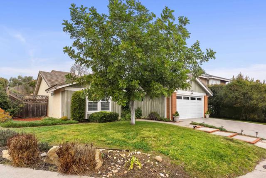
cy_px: 89
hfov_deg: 83.9
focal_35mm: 20
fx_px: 148
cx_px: 133
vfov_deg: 62.0
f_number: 8
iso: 500
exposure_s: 1/400
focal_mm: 20
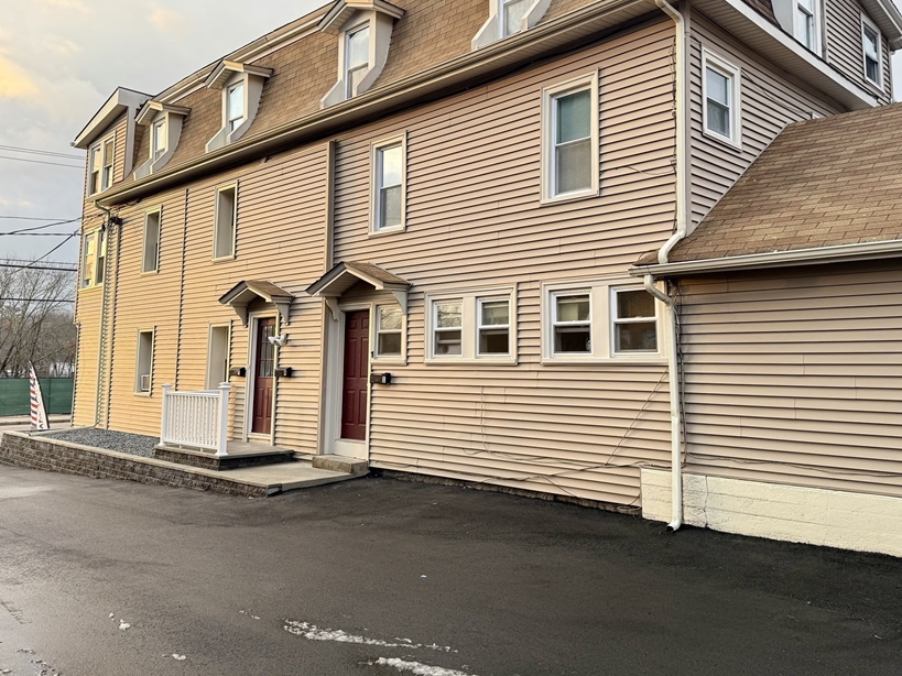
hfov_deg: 59.8
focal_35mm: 30
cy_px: 260
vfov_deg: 46.4
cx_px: 501
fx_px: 782
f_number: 1.78
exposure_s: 1/256
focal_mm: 6.76
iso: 100
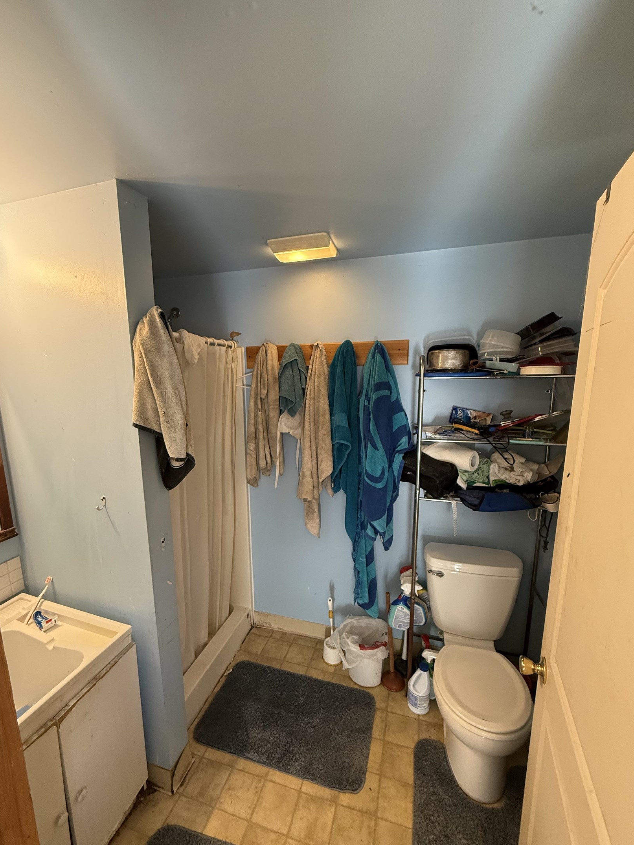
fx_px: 366
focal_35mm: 15
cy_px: 443
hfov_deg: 81.7
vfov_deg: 98.1
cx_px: 304
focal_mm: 2.22
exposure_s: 1/120
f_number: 2.2
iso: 320
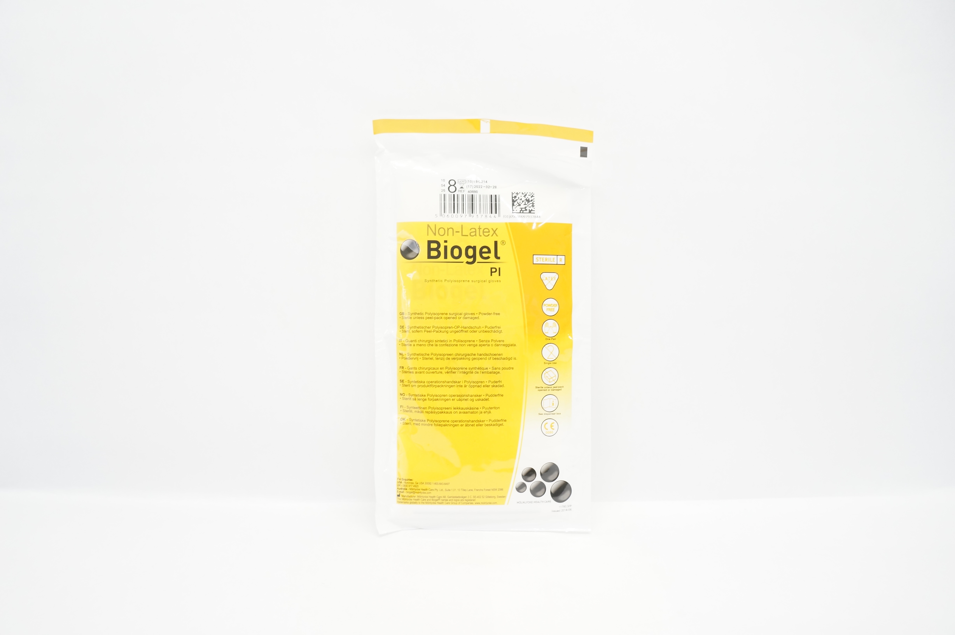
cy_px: 318
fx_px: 715
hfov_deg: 67.4
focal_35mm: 27
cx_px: 478
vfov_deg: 47.8
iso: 800
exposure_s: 1/80
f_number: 4.5
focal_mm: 18
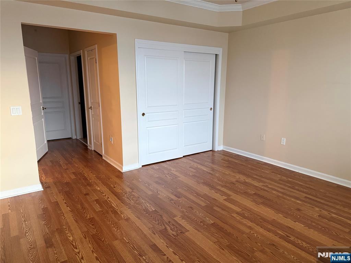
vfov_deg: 56.8
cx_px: 176
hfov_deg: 71.6
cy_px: 132
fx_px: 243
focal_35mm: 24
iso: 640
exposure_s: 1/60
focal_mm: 6.76
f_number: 1.78
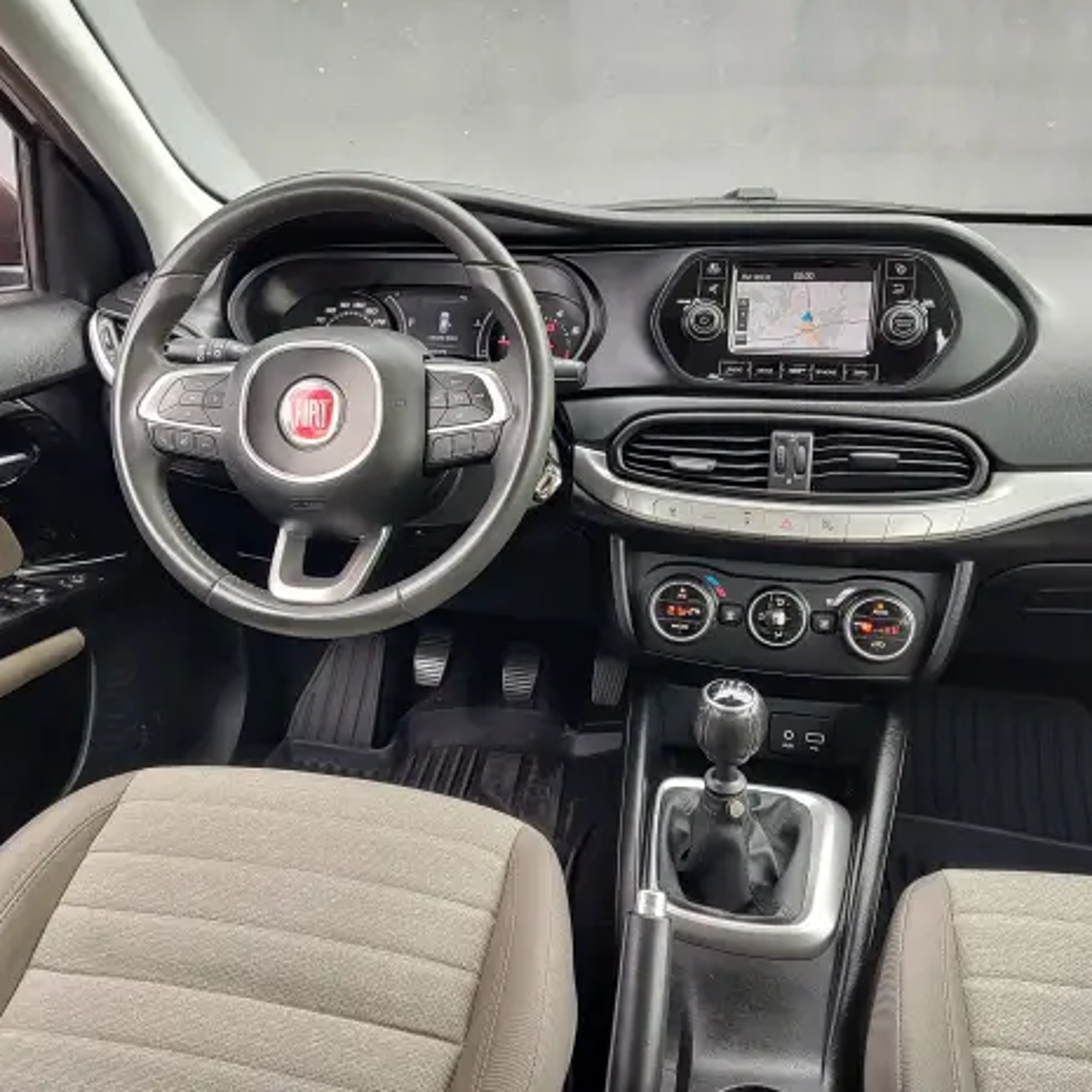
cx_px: 472
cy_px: 533
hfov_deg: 57.1
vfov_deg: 57.3
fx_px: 999
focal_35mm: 28
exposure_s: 1/110
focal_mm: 5.56
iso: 100
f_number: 1.8
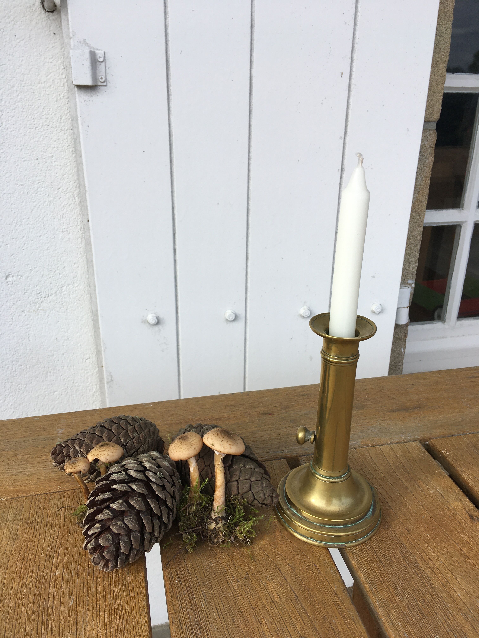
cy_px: 319
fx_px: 535
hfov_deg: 48.2
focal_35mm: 29
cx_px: 240
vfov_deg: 61.7
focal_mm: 4.15
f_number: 2.2
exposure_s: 1/777
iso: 25
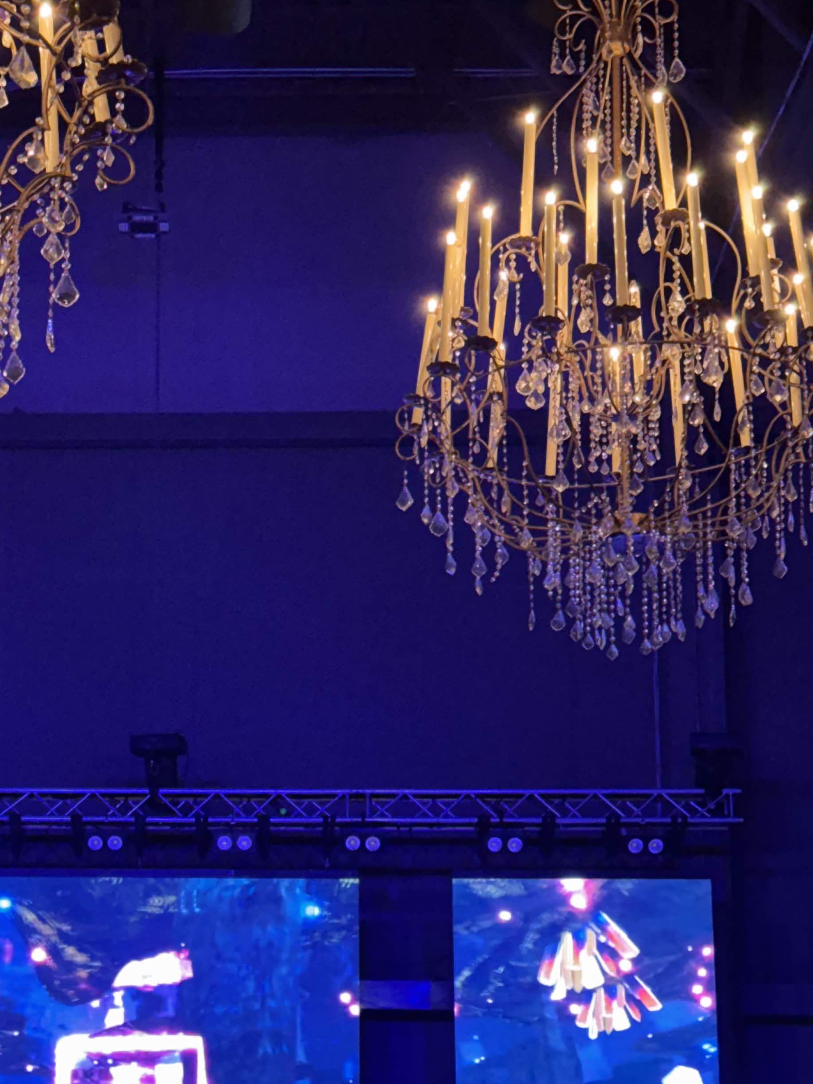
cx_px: 149
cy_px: 795
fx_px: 2474
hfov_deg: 18.5
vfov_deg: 24.5
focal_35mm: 79
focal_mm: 6.76
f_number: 1.78
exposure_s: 1/40
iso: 500
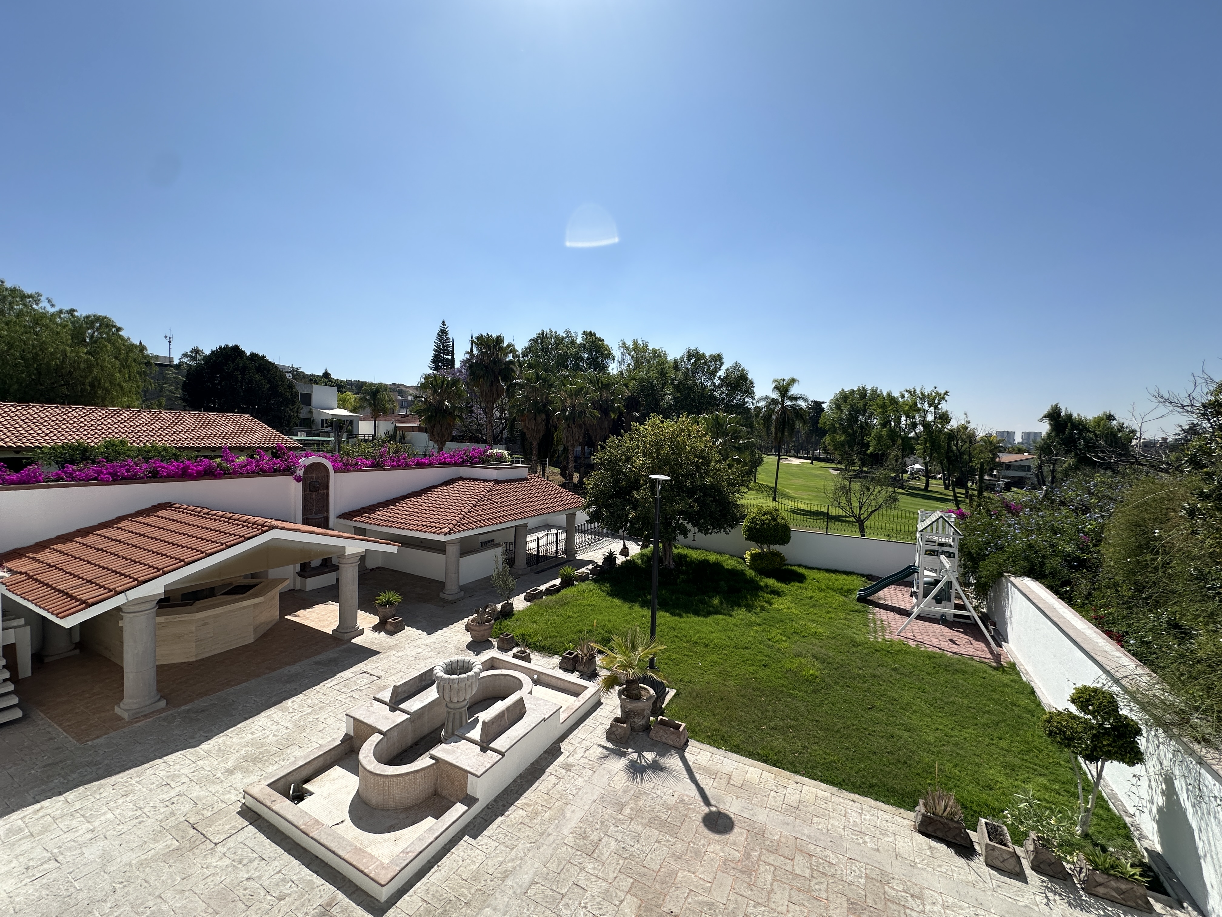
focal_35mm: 14
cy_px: 458
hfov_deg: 102.1
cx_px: 611
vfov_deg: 85.7
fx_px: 494
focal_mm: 2.22
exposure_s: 1/2304
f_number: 2.2
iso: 50
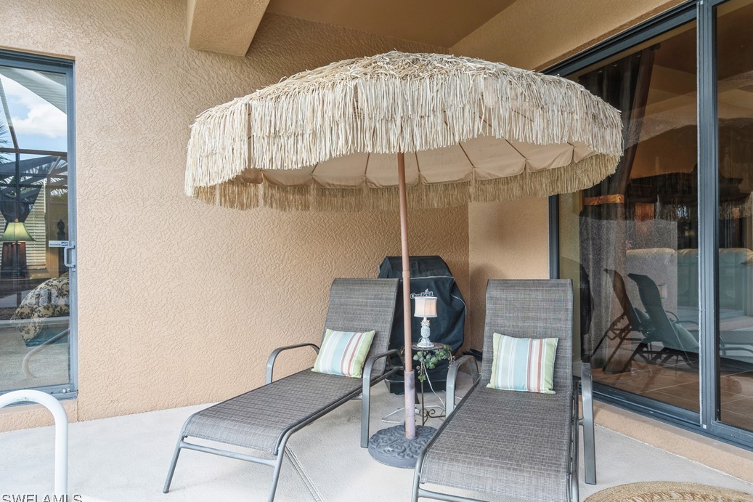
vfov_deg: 57.2
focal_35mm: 22
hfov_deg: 78.6
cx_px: 391
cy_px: 251
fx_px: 460
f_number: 8
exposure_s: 1/10
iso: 200
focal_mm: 21
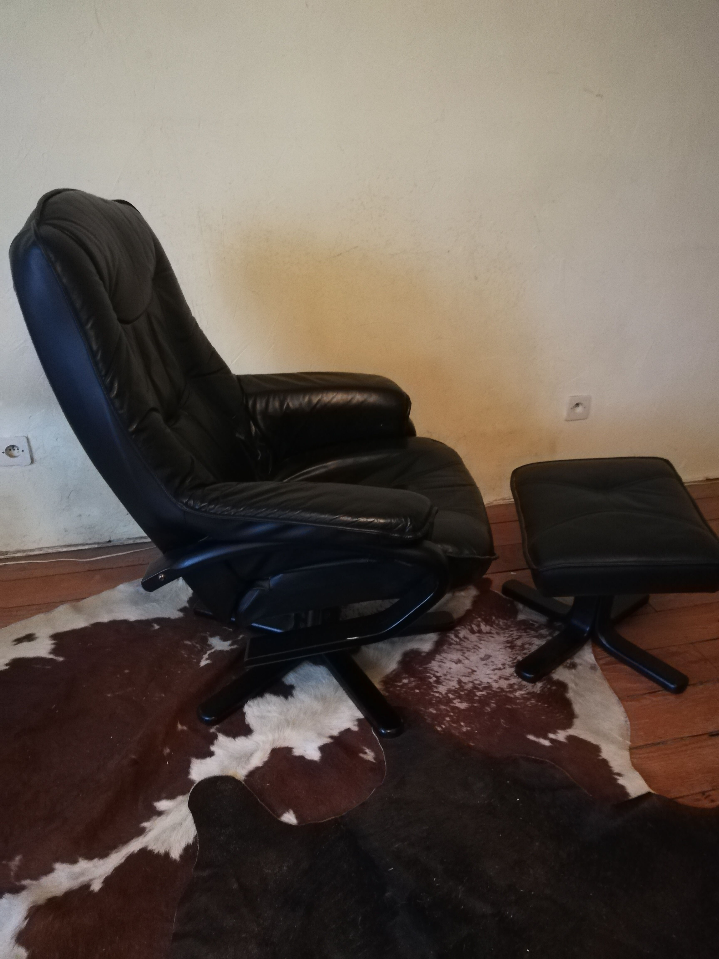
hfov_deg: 53.1
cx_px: 360
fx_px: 720
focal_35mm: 26
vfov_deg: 67.3
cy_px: 480
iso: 1250
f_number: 2.2
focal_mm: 3.81
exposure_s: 1/16.7
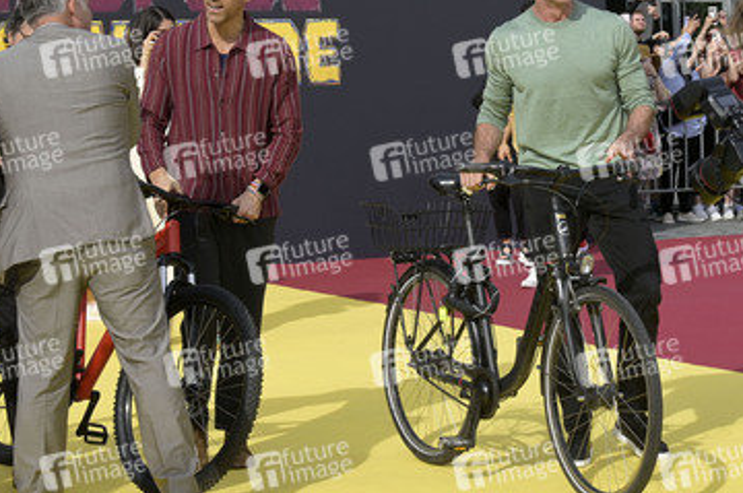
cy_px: 208
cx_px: 451
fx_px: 1937
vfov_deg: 14.5
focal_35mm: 94
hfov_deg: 21.7
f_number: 14
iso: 320
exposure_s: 1/200
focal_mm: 75
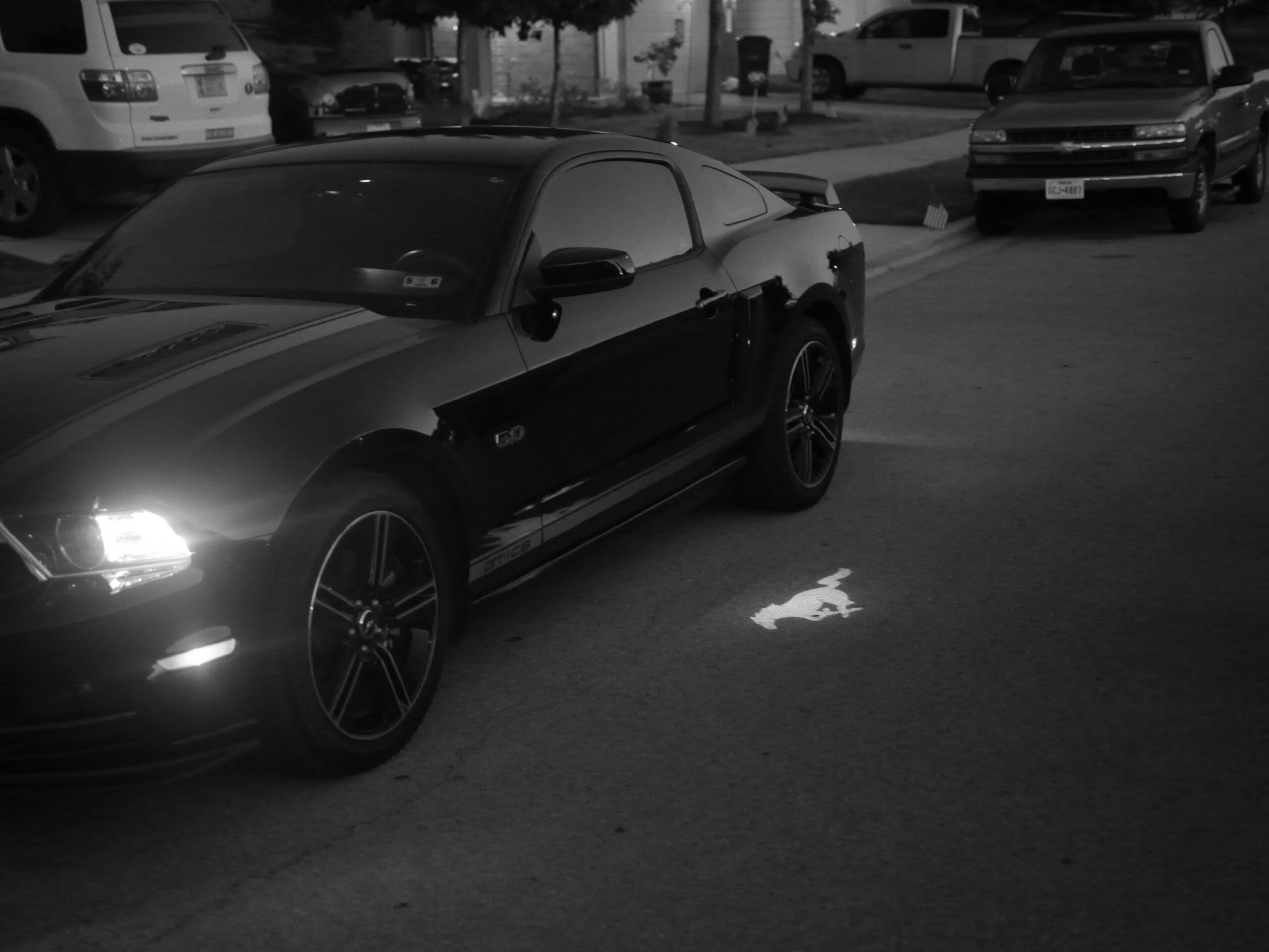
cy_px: 476
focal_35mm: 50
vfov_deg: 29.1
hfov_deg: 38.2
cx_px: 634
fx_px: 1833
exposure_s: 1/50
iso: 3200
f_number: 1.4
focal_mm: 25
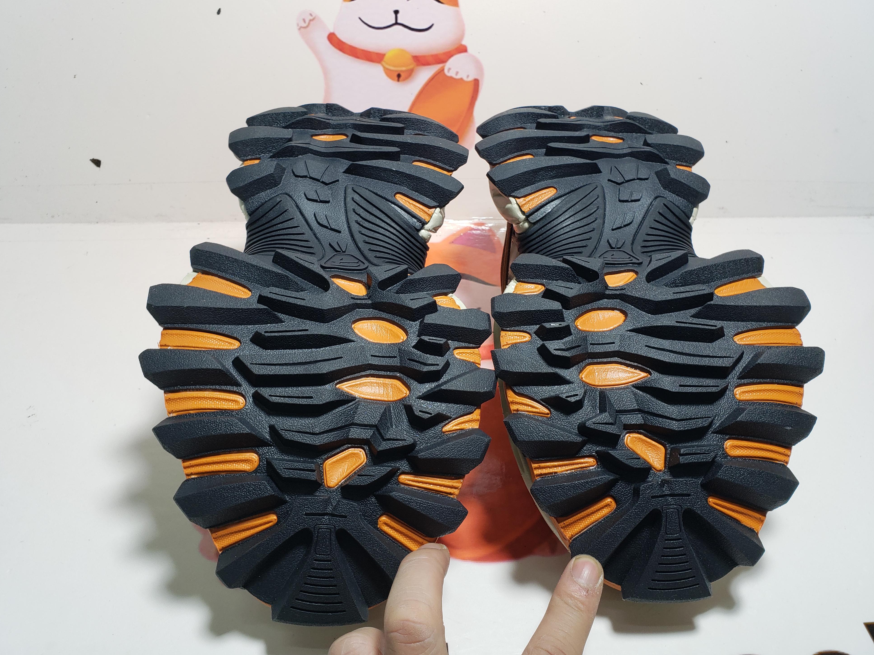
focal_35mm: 27
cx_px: 433
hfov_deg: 65.3
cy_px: 318
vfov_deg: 51.3
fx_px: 682
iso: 50
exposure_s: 1/117
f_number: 2.4
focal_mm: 4.3
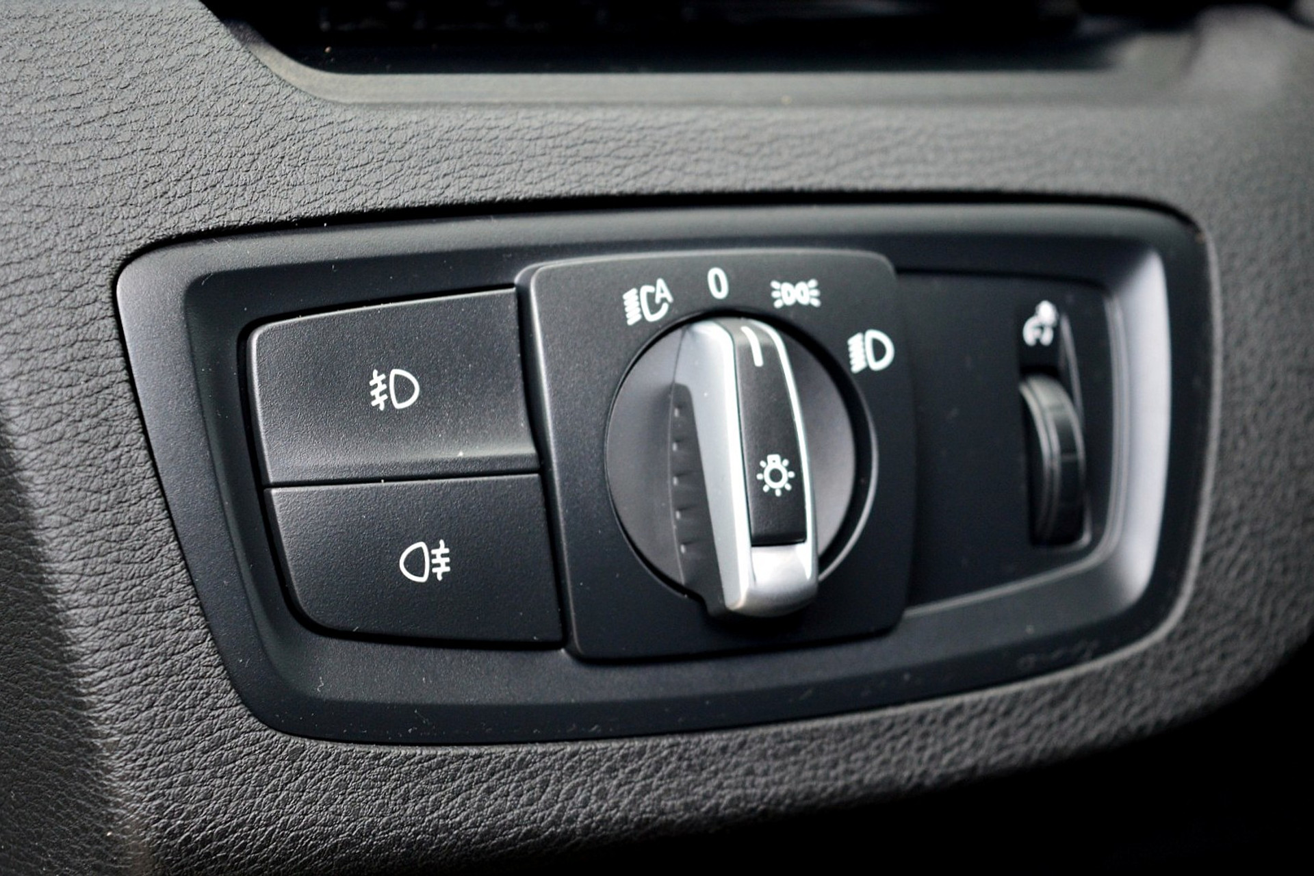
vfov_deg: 16.6
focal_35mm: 82
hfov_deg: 24.6
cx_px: 657
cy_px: 438
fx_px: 3011
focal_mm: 55
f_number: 5.6
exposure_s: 1/60
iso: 800
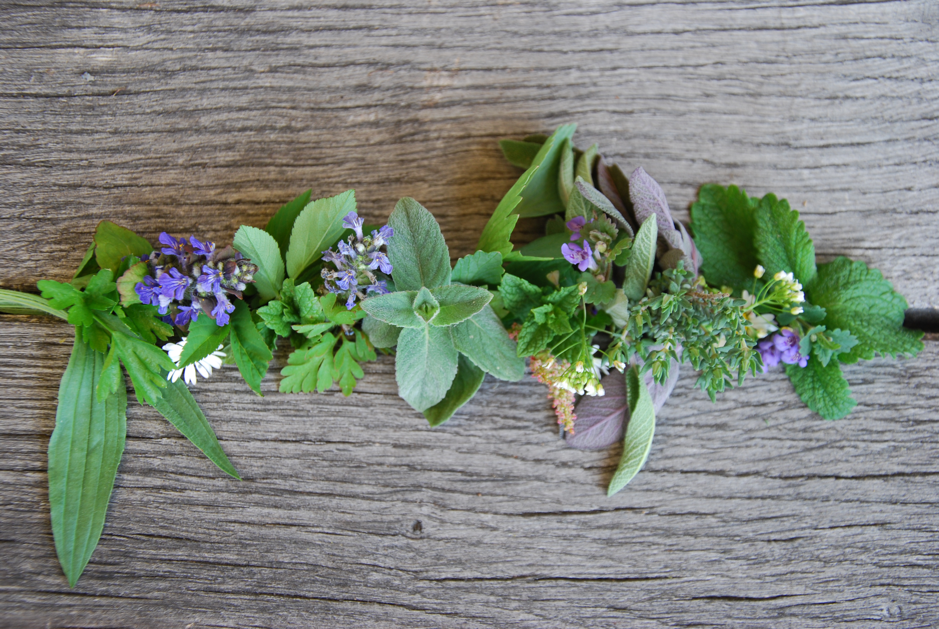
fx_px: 1567
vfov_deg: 22.7
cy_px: 314
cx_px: 470
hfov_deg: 33.4
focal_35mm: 60
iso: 200
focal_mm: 40
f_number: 5
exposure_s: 1/60
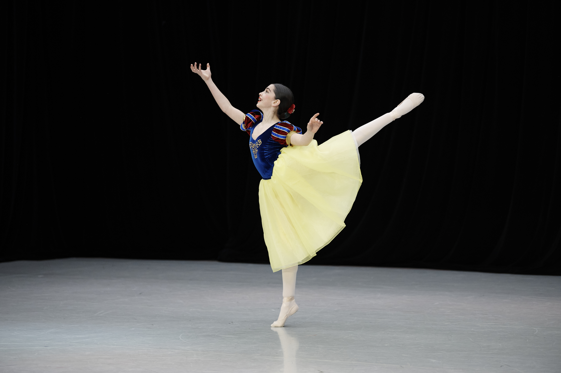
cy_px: 186
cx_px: 280
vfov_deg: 13.4
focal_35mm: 102
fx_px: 1588
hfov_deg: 20.0
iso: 4000
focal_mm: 102
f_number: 2.8
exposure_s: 1/800
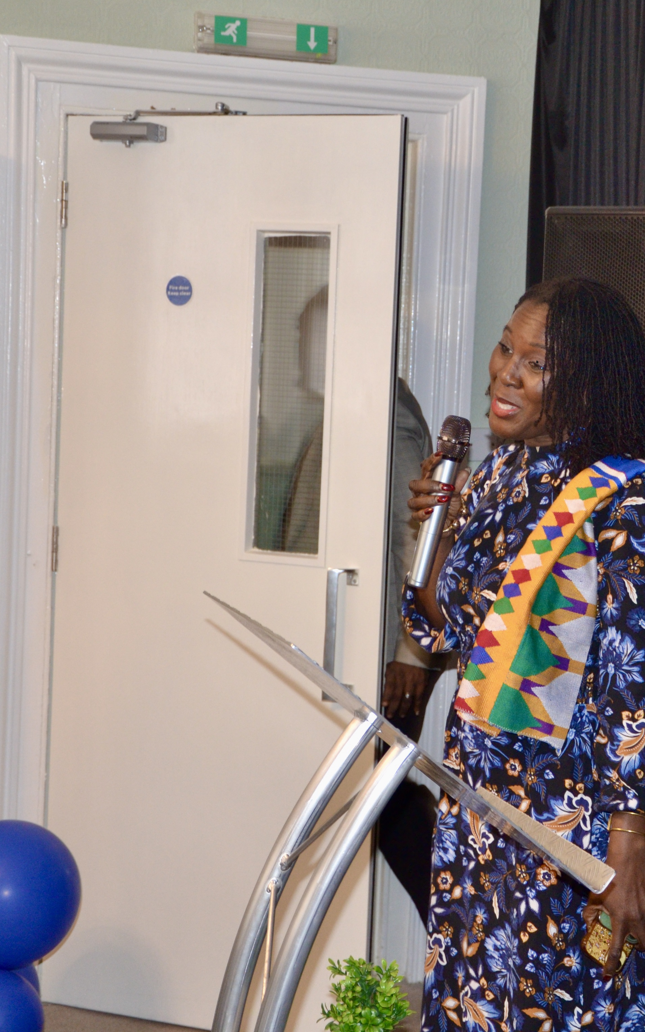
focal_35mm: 81
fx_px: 2272
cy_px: 515
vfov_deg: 25.6
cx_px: 497
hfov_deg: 16.1
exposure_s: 1/30
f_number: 4.5
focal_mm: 35
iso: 800
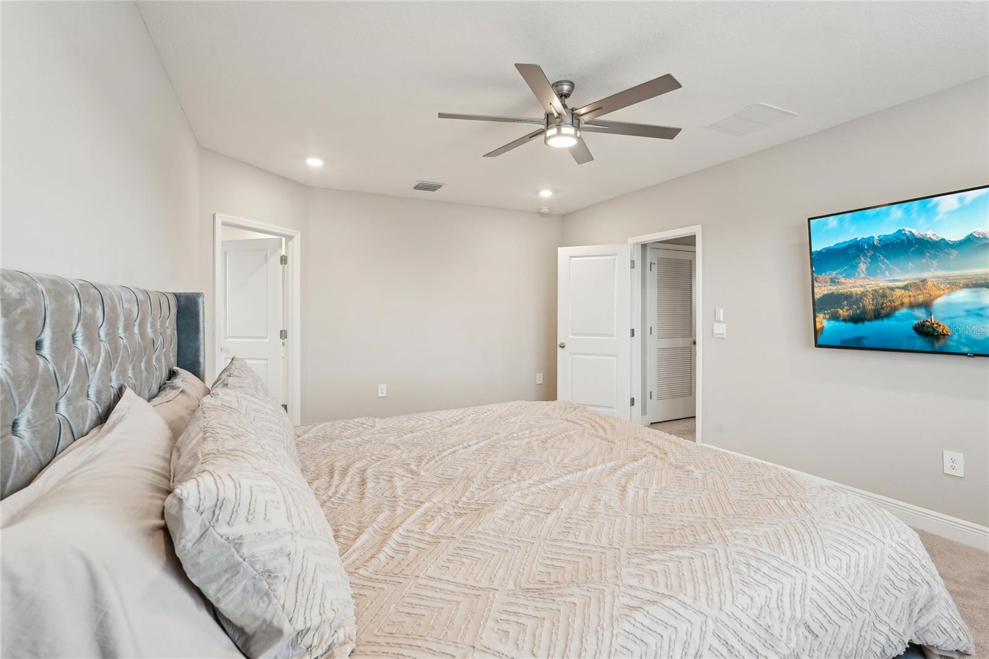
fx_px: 439
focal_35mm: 16
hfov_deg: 96.7
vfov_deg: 73.7
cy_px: 330
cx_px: 494
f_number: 8
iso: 400
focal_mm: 16
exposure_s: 1/20
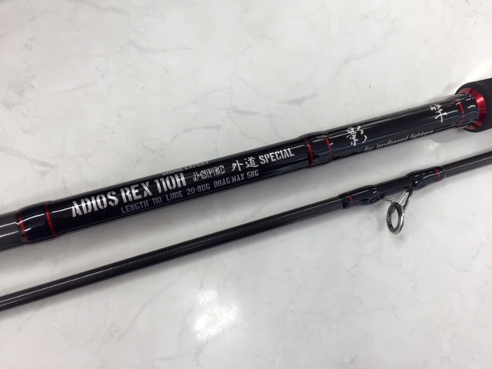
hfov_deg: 61.7
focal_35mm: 29
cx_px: 246
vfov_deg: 48.2
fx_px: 412
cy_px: 184
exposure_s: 1/60
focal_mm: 4.15
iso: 32
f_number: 2.2
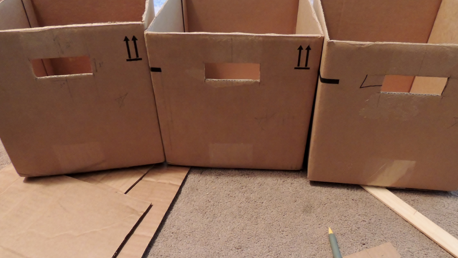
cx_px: 235
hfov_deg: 69.8
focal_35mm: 27
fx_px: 328
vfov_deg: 42.9
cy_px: 136
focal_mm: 4.3
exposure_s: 1/4
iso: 800
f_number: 3
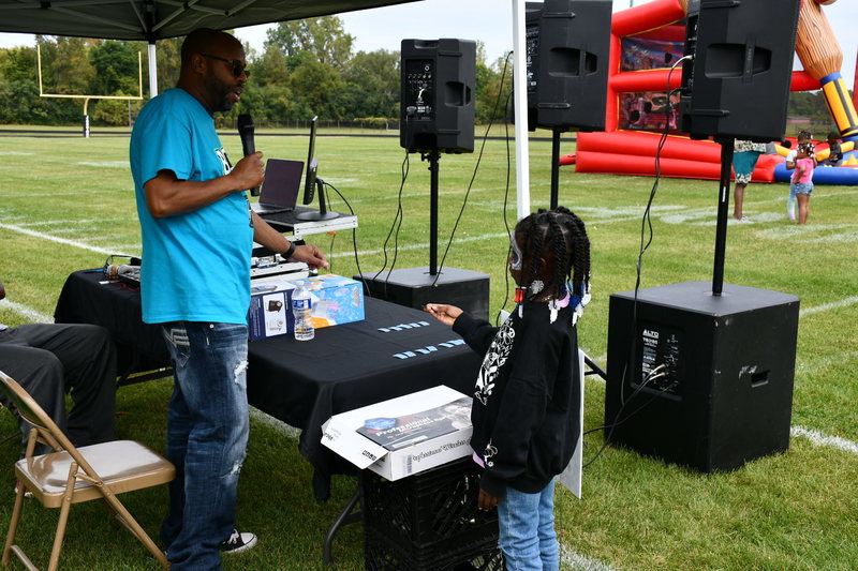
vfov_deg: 33.4
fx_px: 953
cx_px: 429
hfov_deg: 48.5
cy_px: 286
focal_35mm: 40
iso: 160
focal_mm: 27
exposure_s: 1/250
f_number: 8
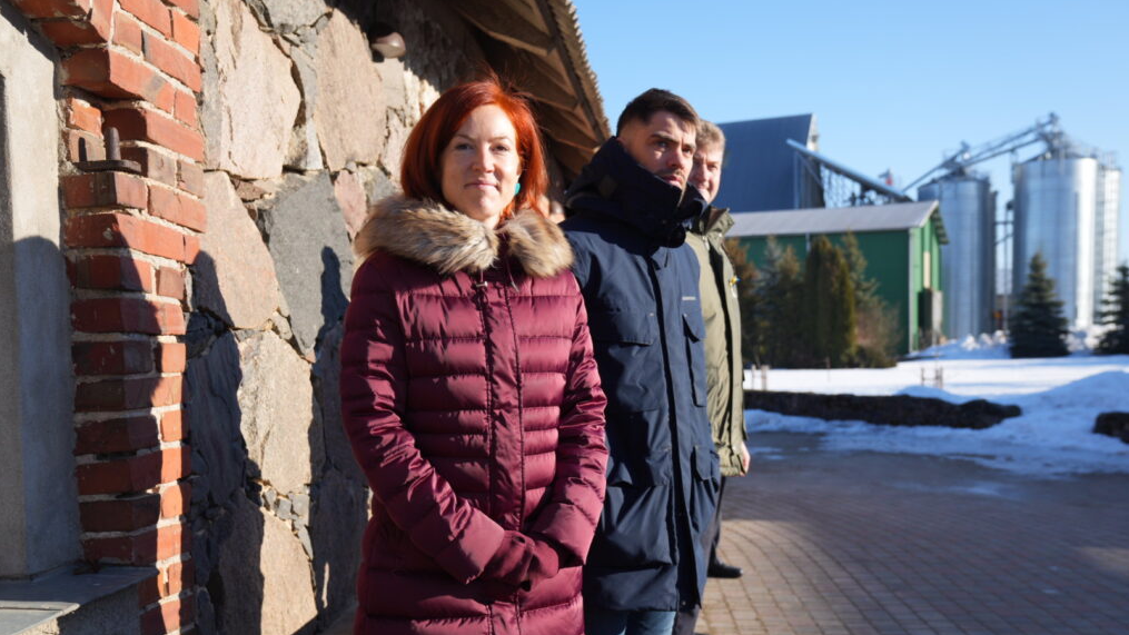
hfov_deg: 54.0
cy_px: 377
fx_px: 1108
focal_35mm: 37
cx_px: 565
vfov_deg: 31.9
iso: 125
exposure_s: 1/500
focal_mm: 35
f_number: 4.5
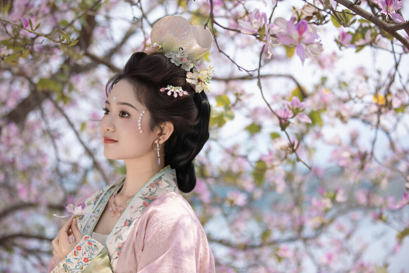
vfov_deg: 17.1
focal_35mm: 80
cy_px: 136
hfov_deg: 25.4
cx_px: 204
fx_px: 909
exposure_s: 1/1250
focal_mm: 80
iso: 100
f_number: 2.8
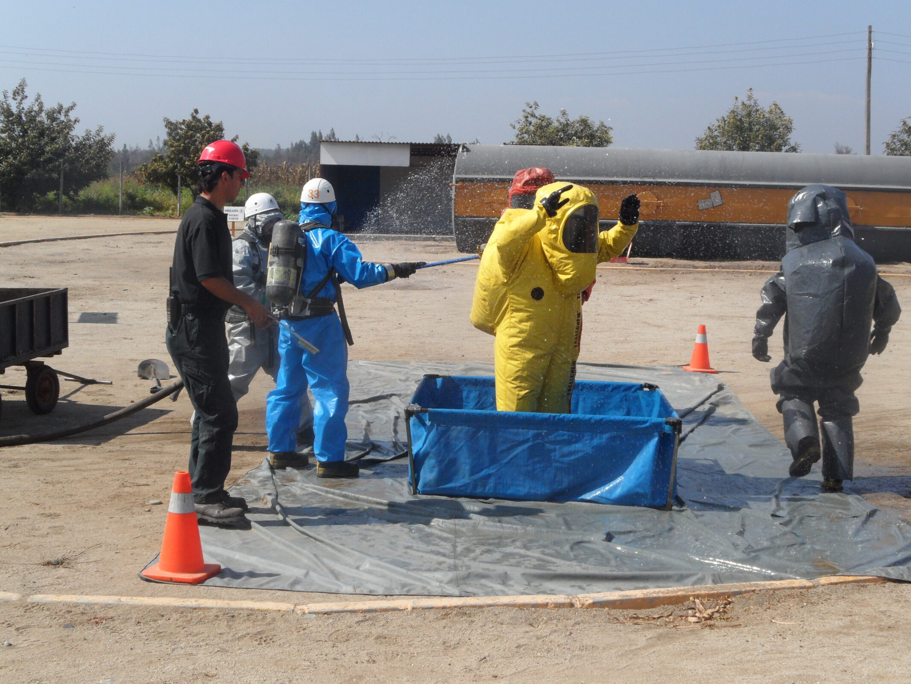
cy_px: 342
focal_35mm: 50
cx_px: 456
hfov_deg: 38.2
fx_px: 1316
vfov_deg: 29.1
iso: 80
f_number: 5.4
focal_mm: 8.2
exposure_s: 1/500
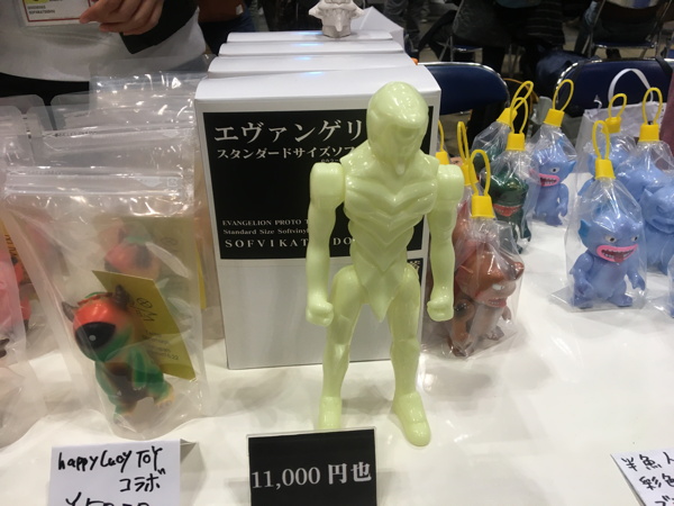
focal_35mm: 29
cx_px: 337
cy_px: 253
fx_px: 565
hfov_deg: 61.7
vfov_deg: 48.2
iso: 50
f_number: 2.2
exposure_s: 1/33
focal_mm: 4.15
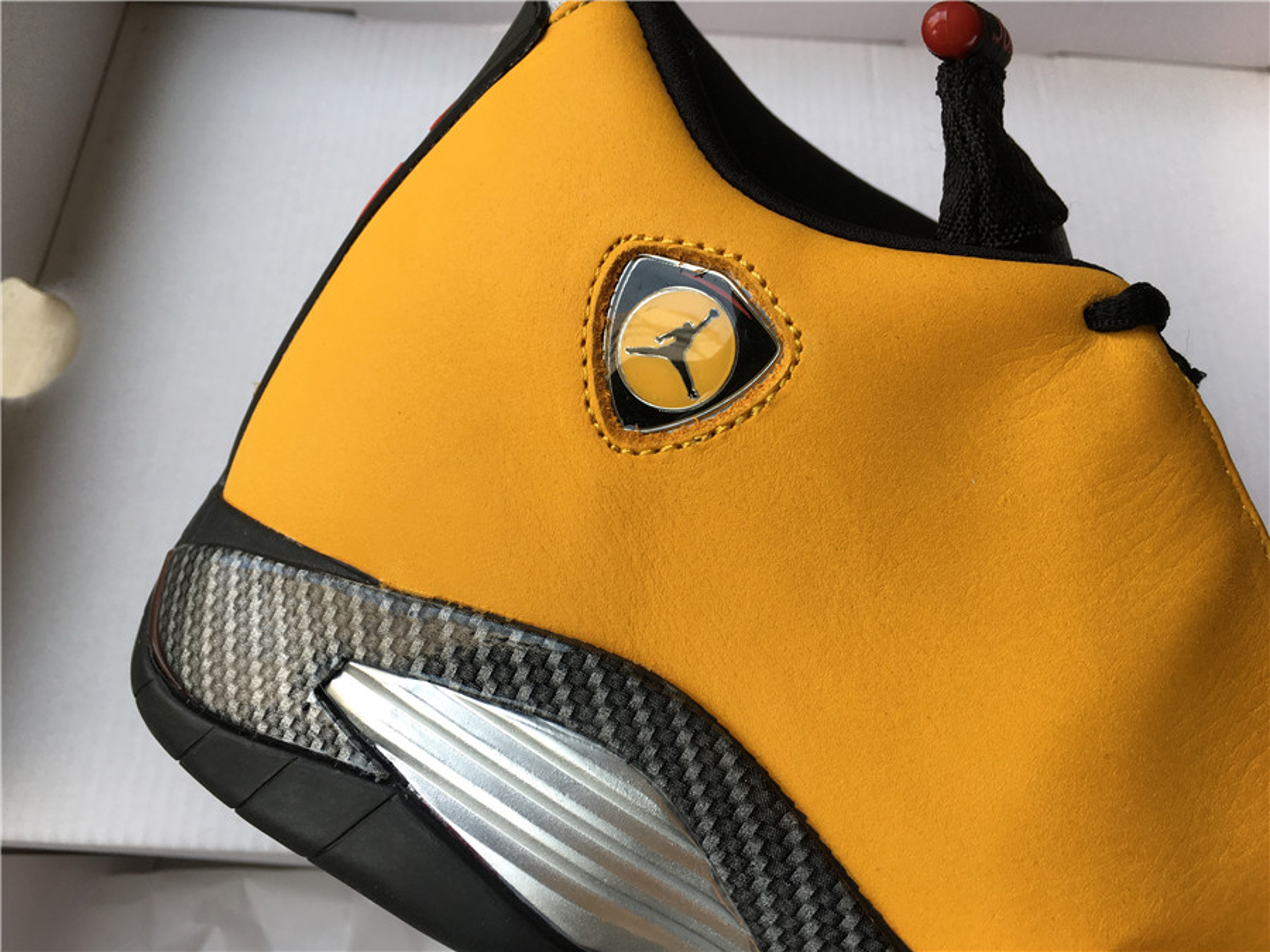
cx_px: 635
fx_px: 1064
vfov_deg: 48.2
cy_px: 476
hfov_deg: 61.7
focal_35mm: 29
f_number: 2.2
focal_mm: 4.15
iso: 25
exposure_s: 1/112
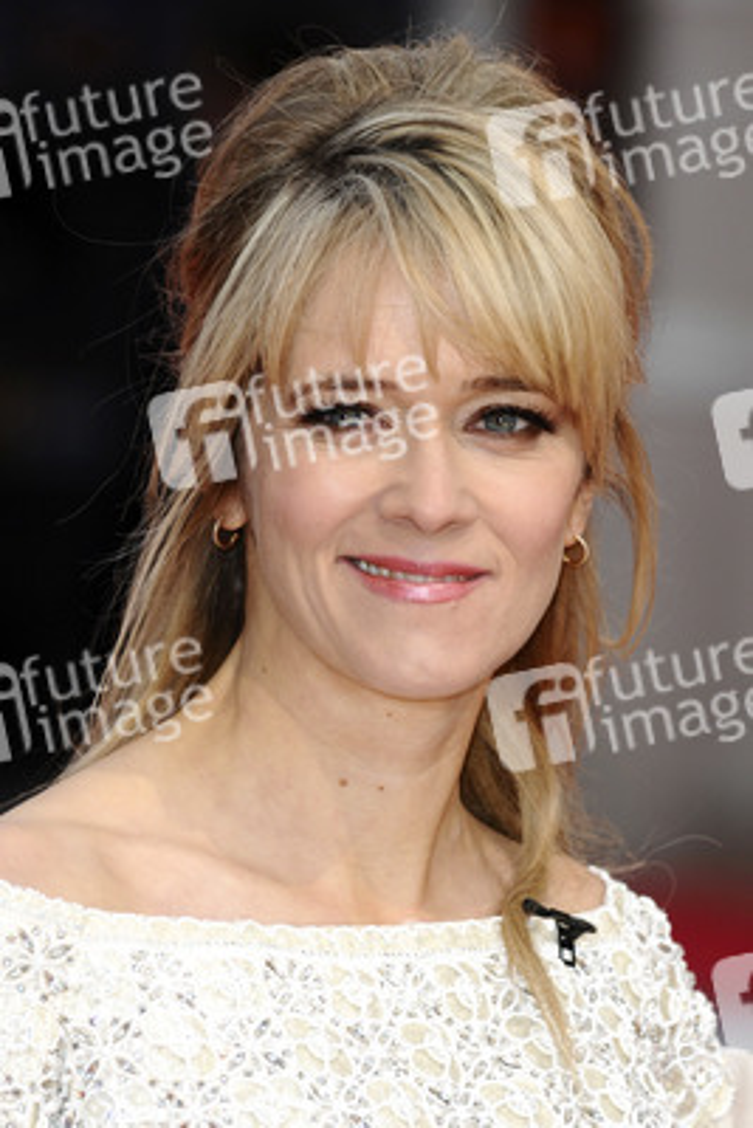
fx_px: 9404
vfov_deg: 6.9
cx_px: 376
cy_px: 564
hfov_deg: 4.6
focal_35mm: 300
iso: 320
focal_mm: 200
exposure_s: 1/160
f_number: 5
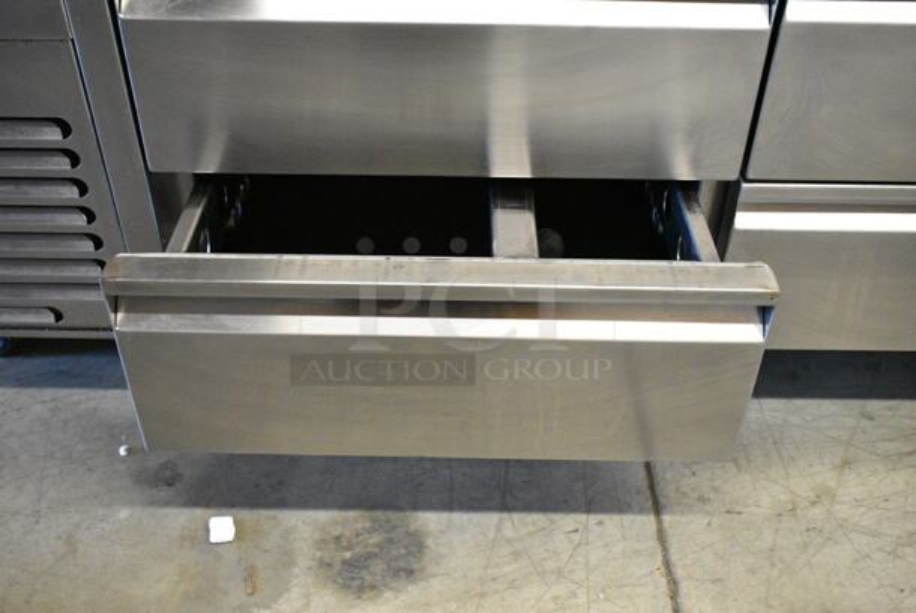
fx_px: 955
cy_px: 306
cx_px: 458
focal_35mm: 38
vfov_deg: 35.6
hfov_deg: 51.2
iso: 6400
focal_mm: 25
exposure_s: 1/200
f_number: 5.6
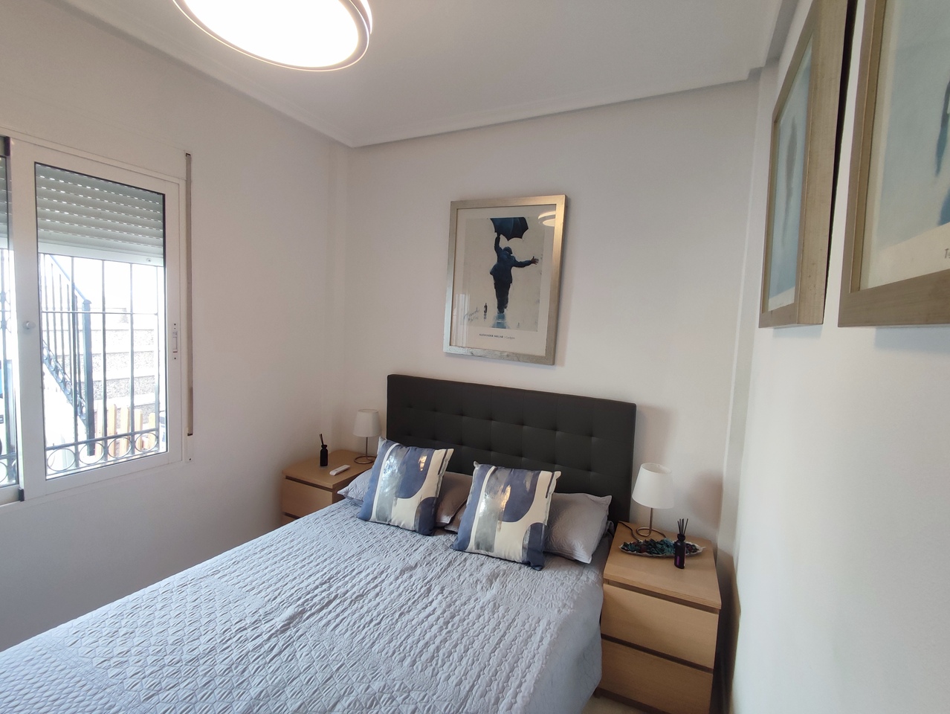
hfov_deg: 94.5
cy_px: 357
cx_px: 475
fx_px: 439
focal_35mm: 16
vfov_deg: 78.2
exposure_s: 1/100
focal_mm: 1.65
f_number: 2.2
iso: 142
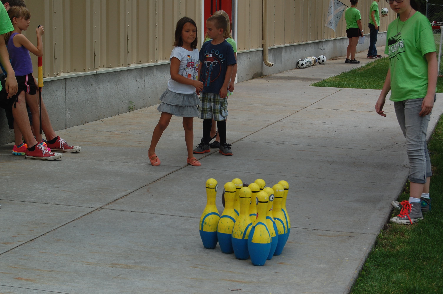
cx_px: 222
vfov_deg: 16.5
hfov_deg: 24.6
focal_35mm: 82
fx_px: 1014
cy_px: 147
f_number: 9
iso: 200
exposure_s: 1/320
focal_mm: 55
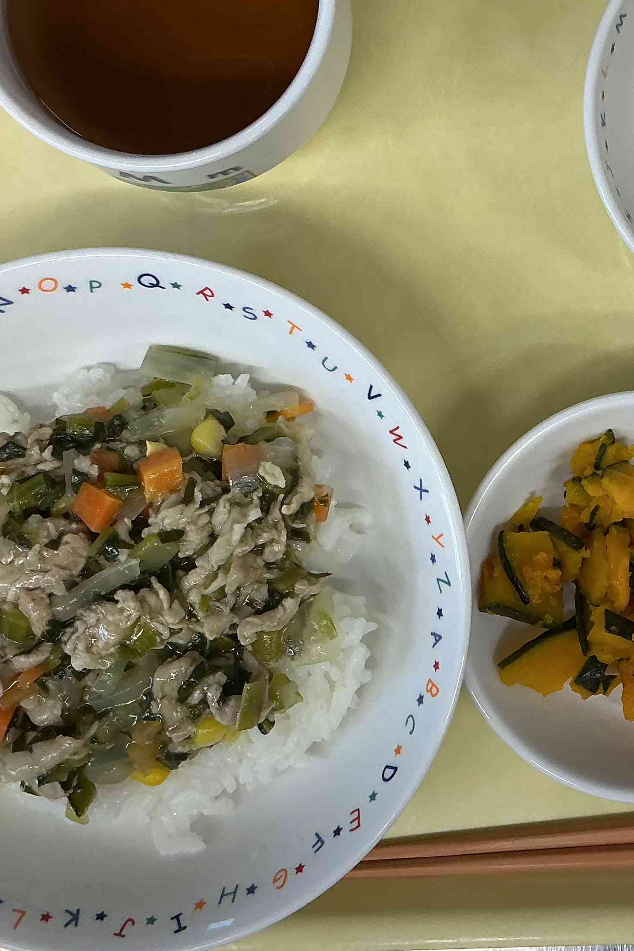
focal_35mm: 56
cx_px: 558
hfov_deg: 23.6
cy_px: 385
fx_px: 1479
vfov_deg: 35.5
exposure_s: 1/120
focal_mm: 3
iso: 50
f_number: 1.8
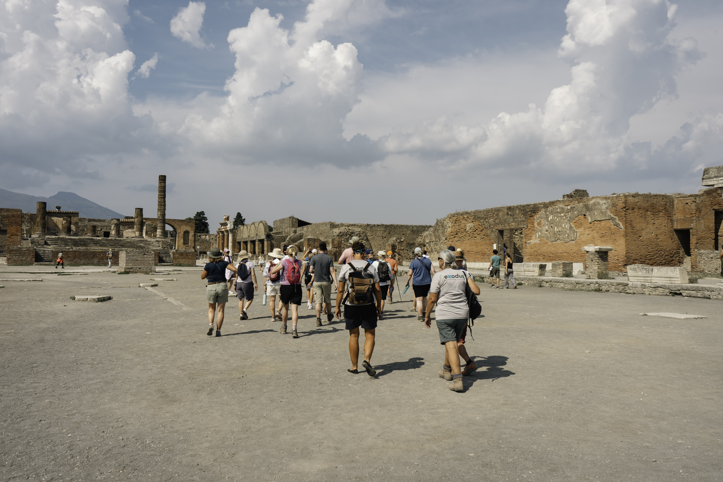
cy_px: 241
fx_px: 602
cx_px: 362
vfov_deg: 43.6
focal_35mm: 30
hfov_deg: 61.9
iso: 100
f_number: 10
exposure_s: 1/250
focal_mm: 30
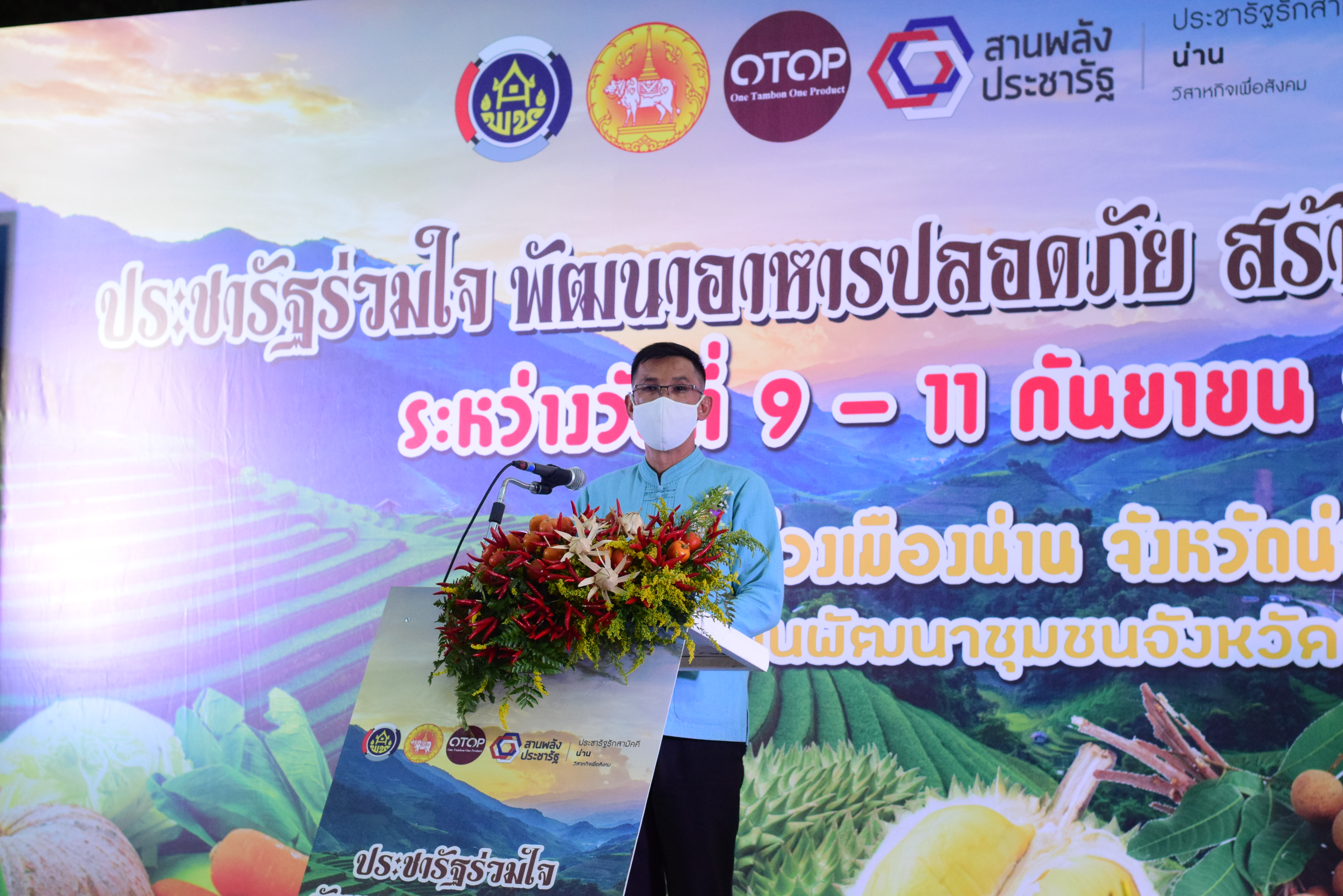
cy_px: 448
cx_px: 672
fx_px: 2798
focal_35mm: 75
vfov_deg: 18.2
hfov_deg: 27.0
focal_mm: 50
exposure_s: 1/800
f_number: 4.5
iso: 2000
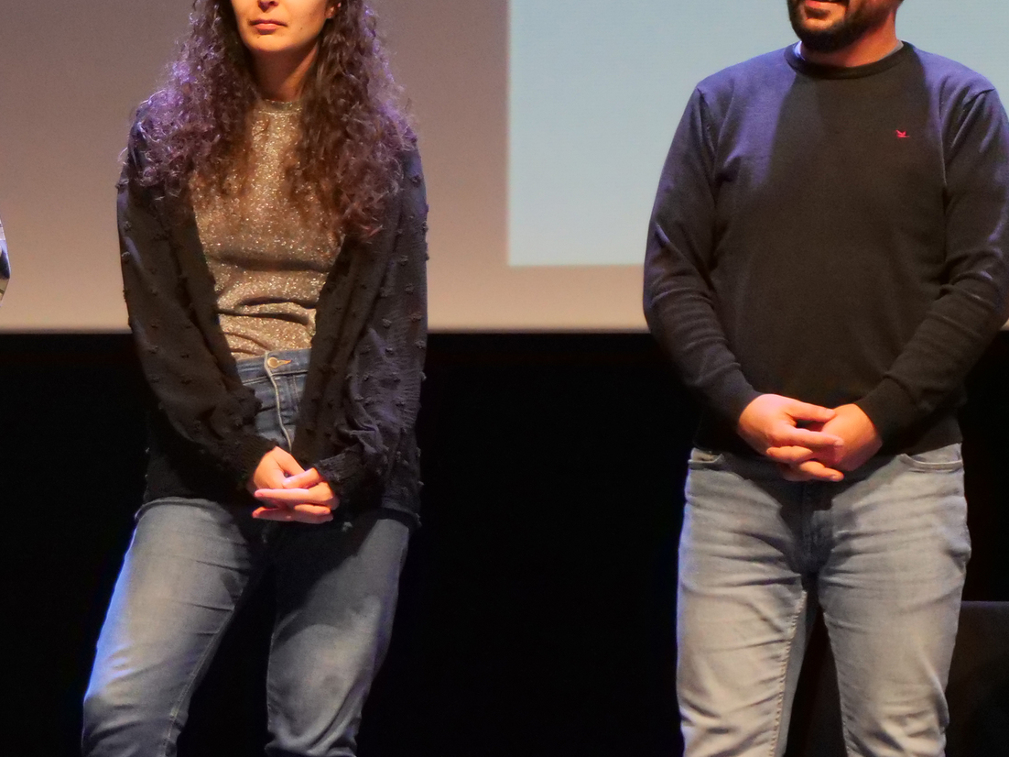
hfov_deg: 9.5
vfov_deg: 7.2
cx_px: -64
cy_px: 422
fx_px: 6032
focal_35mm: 207
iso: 3200
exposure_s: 1/100
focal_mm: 44
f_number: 5.6
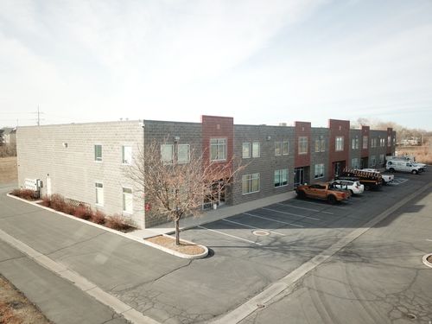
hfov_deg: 67.3
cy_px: 162
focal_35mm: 26
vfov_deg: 53.1
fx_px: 324
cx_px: 216
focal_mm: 4.7
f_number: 2.2
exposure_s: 1/25
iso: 150
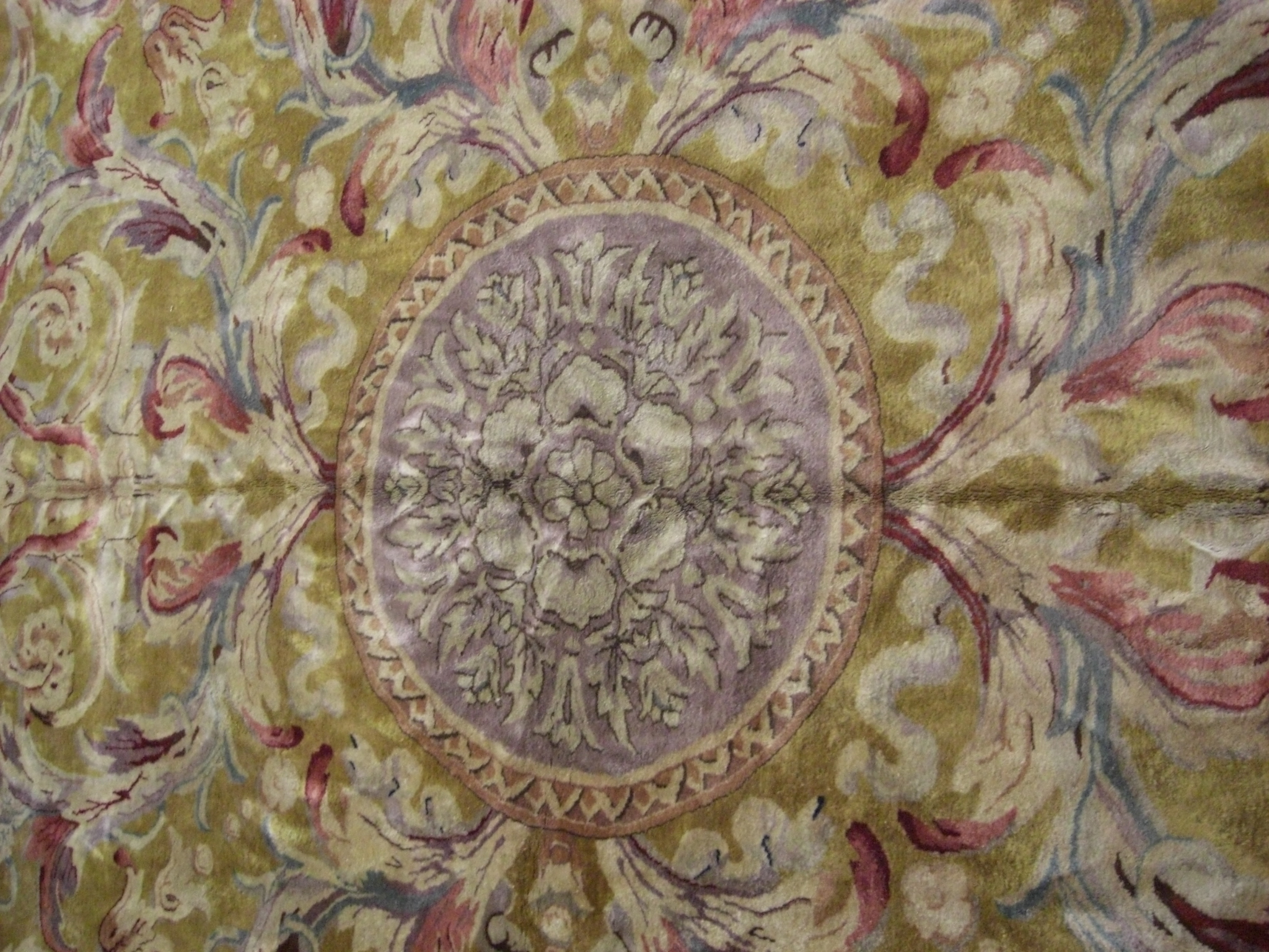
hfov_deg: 49.0
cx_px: 634
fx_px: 1393
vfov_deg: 37.7
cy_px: 476
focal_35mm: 38
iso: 800
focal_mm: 7.9
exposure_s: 1/60
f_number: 2.8
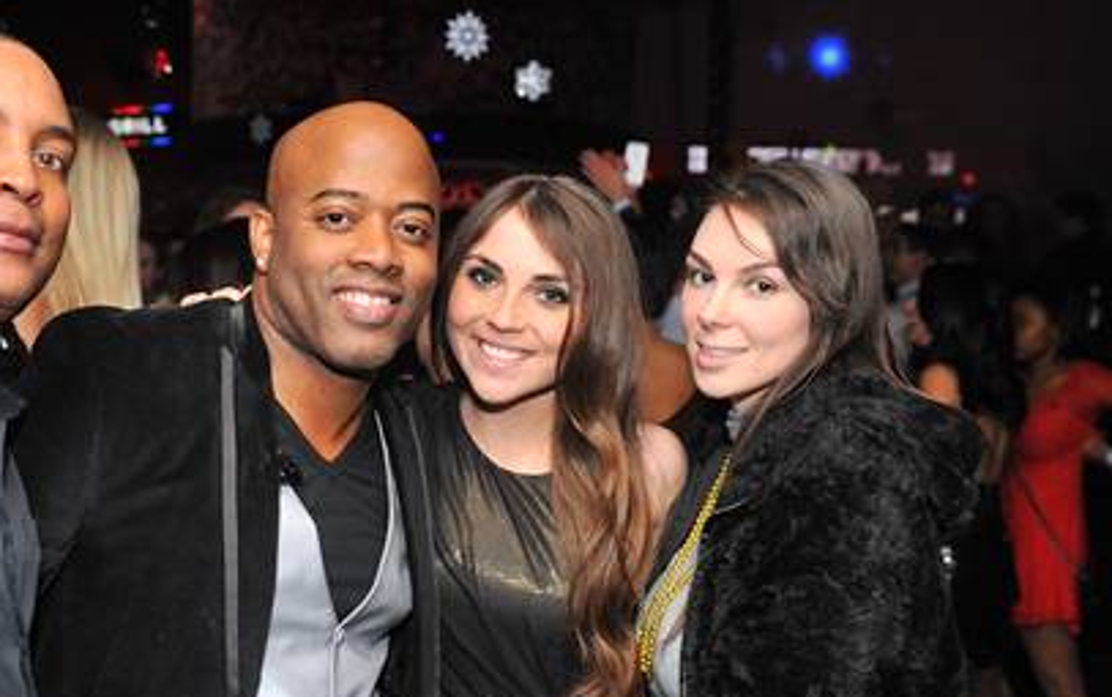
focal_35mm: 55
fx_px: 1668
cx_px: 377
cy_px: 407
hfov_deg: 36.5
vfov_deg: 23.6
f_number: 5
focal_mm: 40
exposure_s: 1/100
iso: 1600
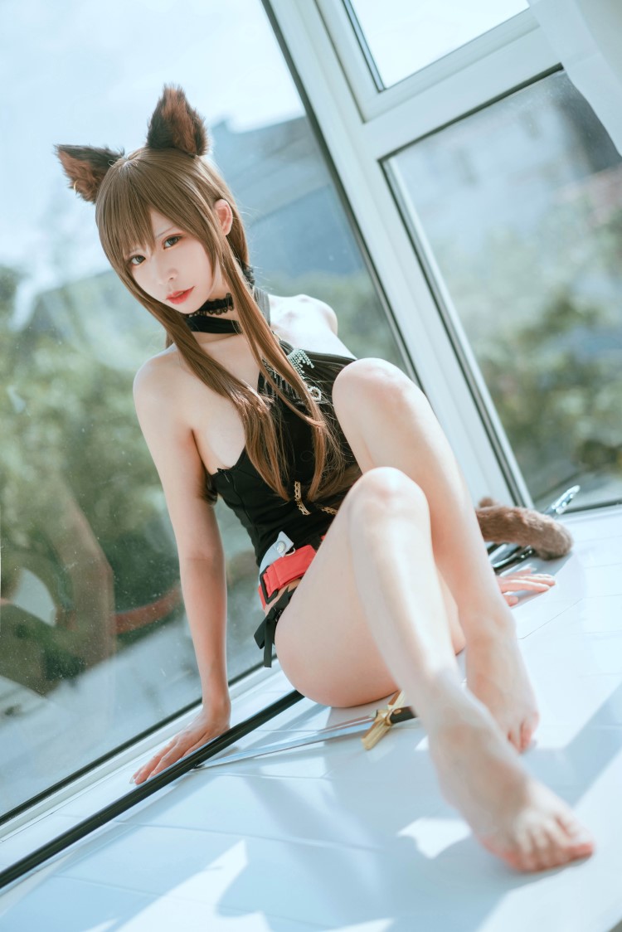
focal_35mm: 55
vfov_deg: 36.2
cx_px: 311
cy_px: 466
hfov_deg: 24.6
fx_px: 1424
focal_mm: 55
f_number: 2
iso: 50
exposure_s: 1/1000
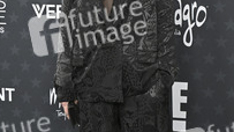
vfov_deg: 12.7
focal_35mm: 95
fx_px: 589
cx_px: 121
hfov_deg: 22.5
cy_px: 87
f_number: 5.6
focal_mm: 46
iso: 1250
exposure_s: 1/320
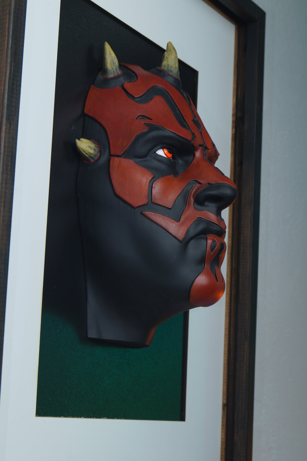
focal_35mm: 82
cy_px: 230
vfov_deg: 24.6
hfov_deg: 16.5
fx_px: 1056
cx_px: 154
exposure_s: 1/2.5
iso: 100
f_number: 10
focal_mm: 55
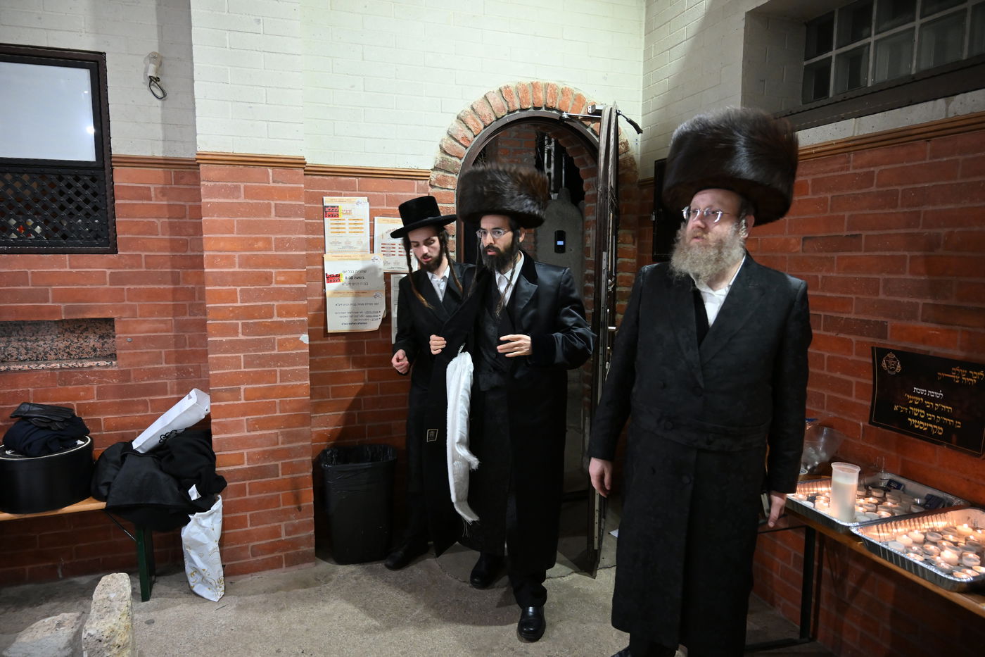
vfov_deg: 53.1
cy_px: 328
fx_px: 657
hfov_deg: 73.8
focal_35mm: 24
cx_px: 492
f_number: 4
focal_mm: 24
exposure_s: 1/160
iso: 3200
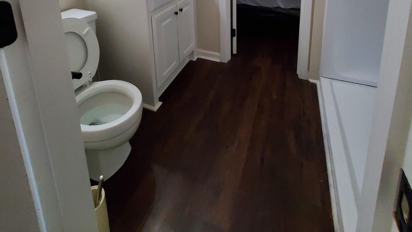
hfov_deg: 89.6
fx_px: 208
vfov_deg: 46.0
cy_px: -13
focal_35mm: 19
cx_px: 207
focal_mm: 1.8
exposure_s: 1/60
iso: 500
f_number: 2.2
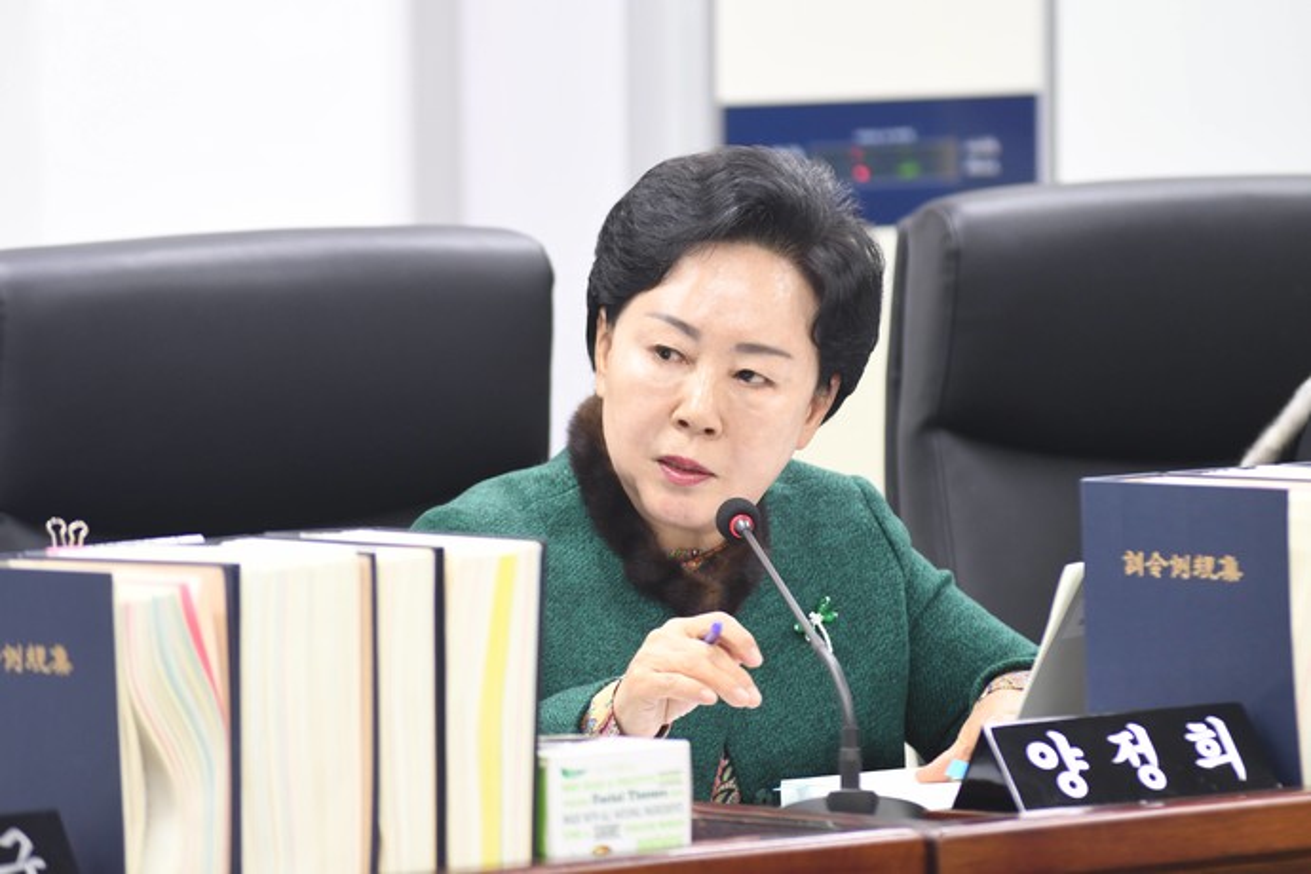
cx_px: 656
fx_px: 10087
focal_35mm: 277
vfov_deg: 5.0
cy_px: 437
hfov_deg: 7.4
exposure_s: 1/100
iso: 1250
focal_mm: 185
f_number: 3.5
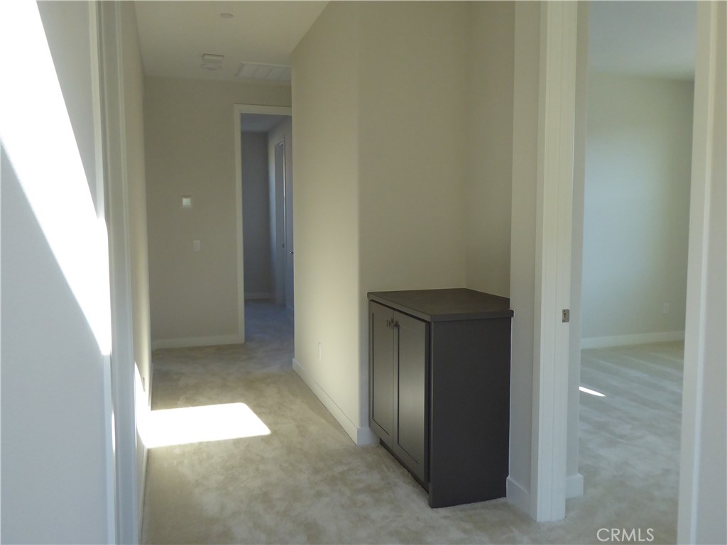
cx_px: 364
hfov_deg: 61.7
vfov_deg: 48.2
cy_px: 272
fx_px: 609
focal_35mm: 29
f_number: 3.5
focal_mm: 5
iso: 320
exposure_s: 1/125
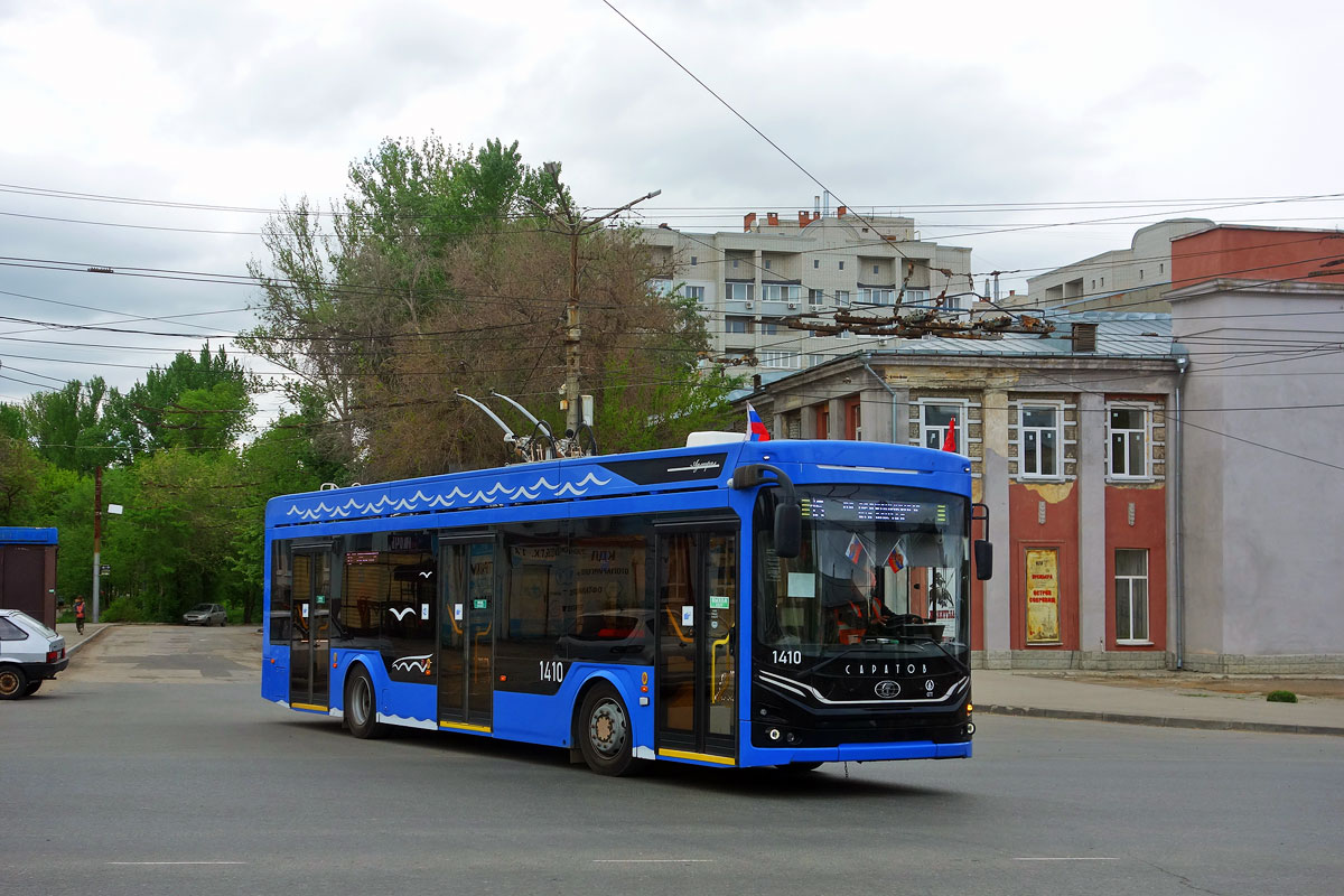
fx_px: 1643
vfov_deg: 30.5
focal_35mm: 44
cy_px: 448
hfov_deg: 44.5
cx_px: 672
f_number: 4.5
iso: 125
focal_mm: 16.39
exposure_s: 1/500
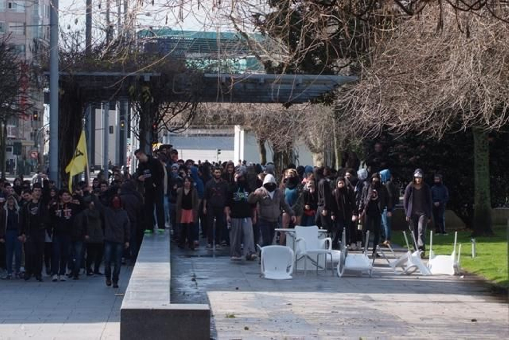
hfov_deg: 10.9
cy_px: 170
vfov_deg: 7.3
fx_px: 2659
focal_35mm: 188
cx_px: 254
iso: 500
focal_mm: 125
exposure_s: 1/285
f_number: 9
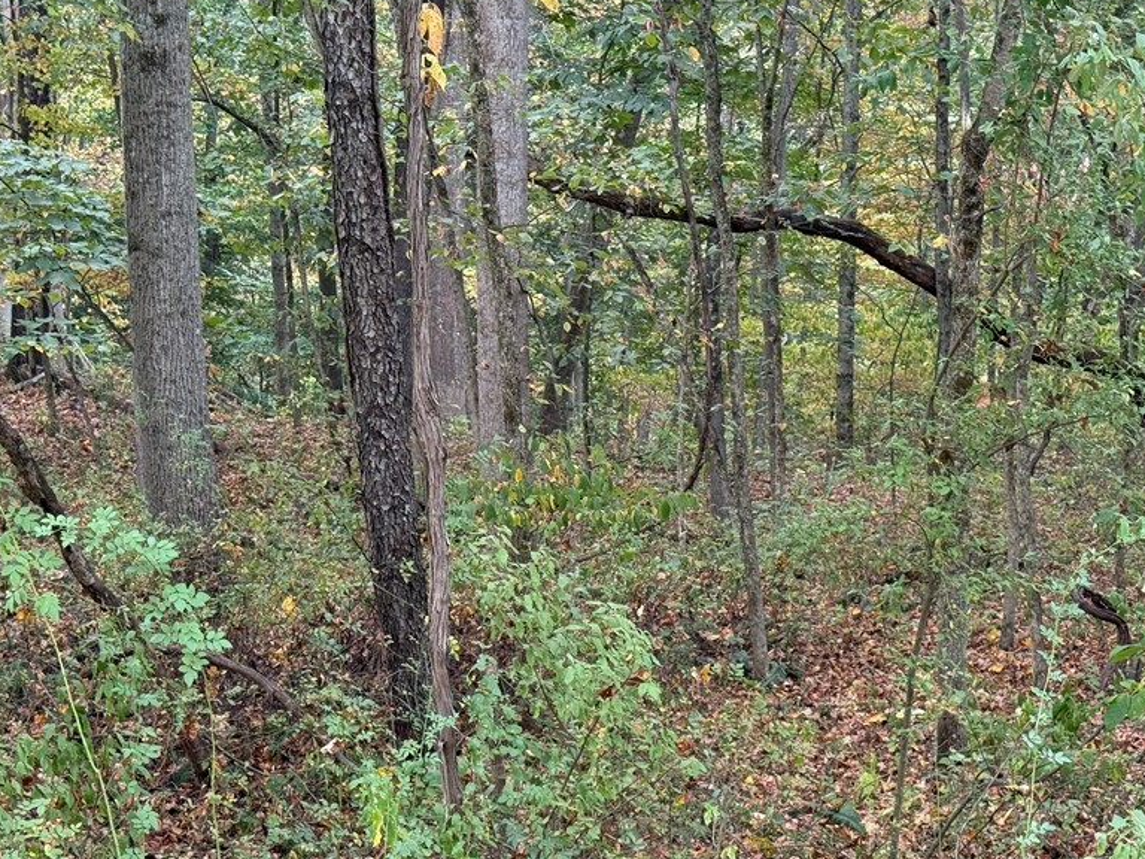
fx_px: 2117
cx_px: 617
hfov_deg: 30.3
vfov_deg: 22.9
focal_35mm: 64
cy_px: 528
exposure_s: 1/85
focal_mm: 6.76
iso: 160
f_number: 1.78
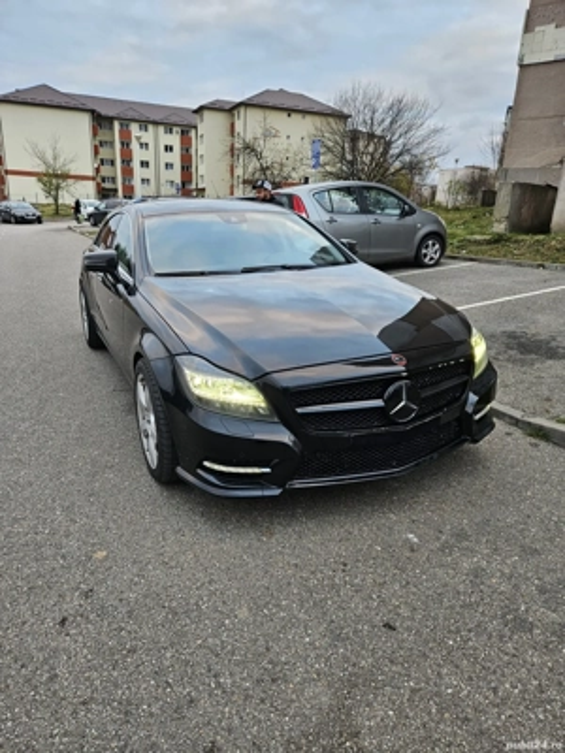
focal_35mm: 23
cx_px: 282
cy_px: 376
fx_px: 501
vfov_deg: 73.9
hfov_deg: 58.9
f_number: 1.8
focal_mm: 5.4
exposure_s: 1/50
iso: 64
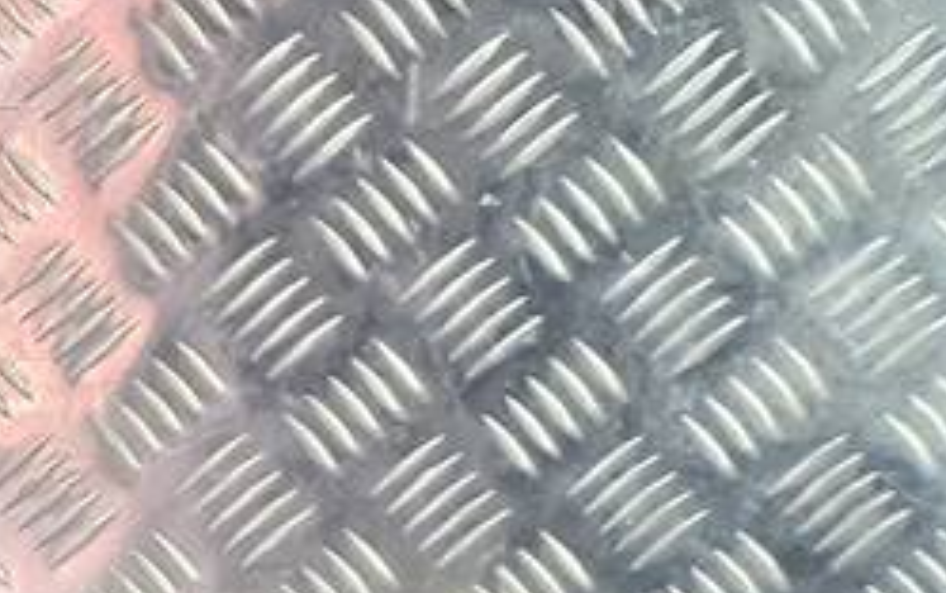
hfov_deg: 15.8
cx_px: -832
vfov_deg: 11.2
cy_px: 1072
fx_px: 2812
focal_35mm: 109
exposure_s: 1/50
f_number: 1.8
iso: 100
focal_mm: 4.6
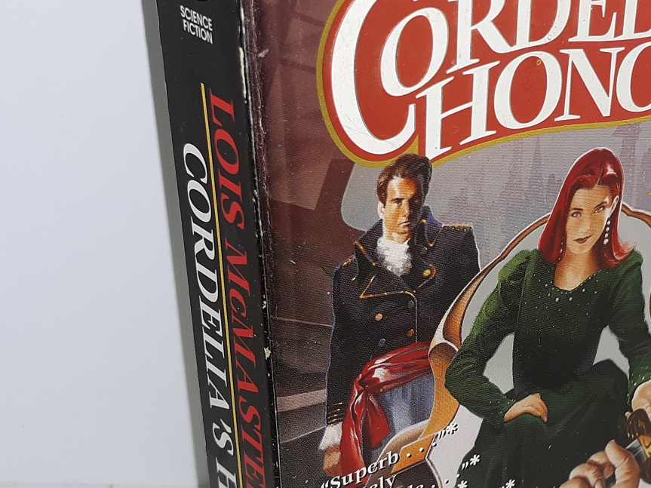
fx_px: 1260
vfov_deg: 21.9
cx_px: 459
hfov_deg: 28.7
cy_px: 254
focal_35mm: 67
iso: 40
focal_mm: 3.7
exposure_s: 1/160
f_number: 1.7
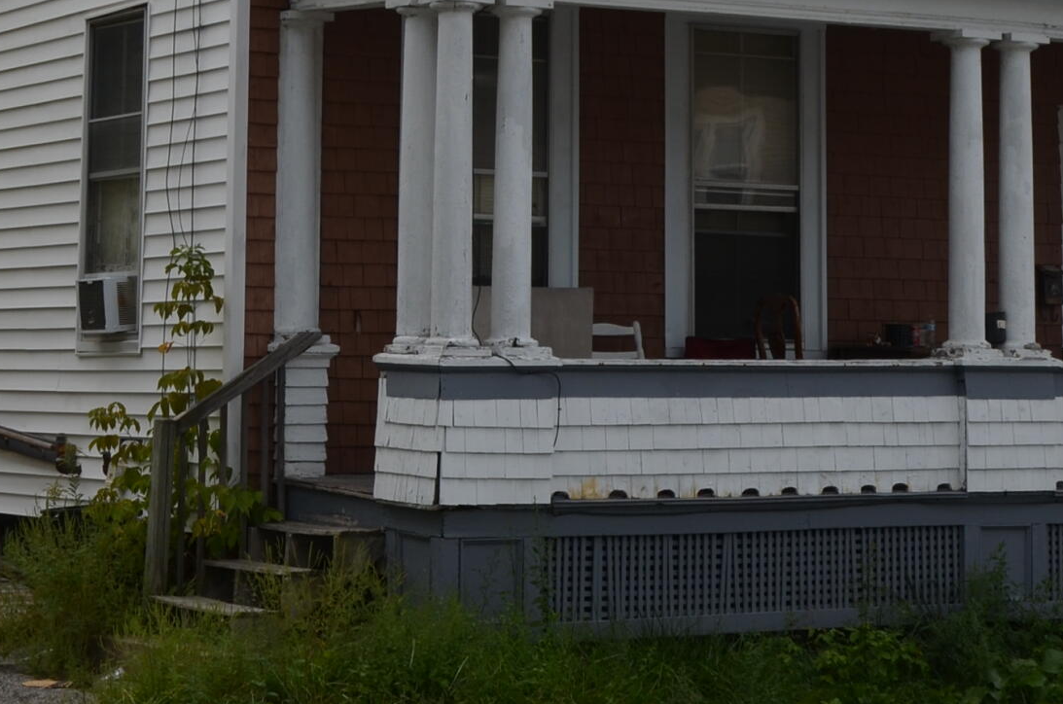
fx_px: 3153
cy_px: -64
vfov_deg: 12.5
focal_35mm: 107
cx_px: 404
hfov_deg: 19.1
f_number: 8
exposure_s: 1/250
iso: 160
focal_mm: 26
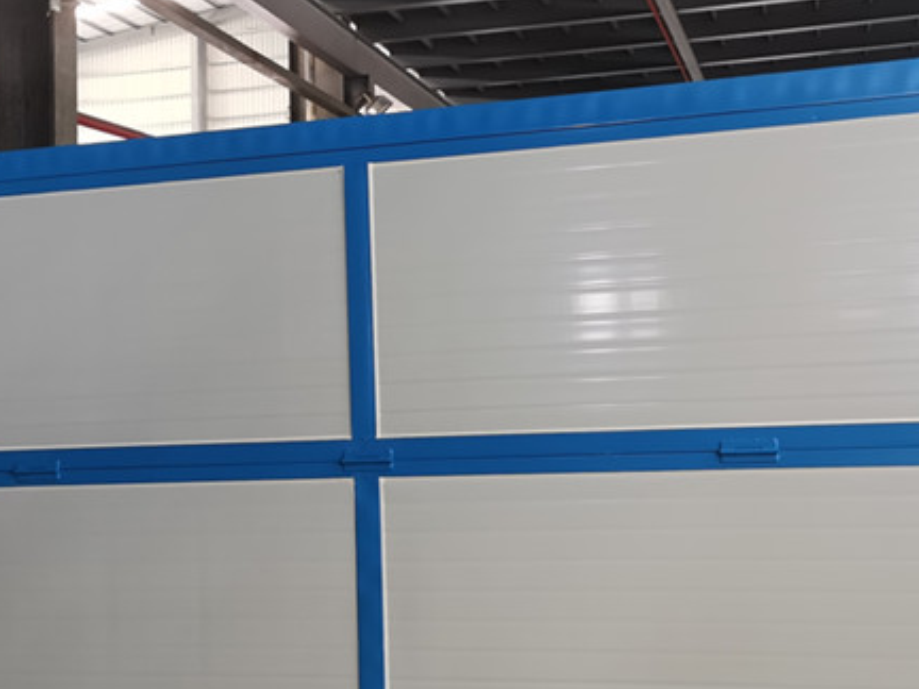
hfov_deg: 38.2
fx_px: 1327
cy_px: 291
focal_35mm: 50
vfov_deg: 29.1
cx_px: 498
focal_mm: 5.58
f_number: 1.8
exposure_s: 1/50
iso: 250
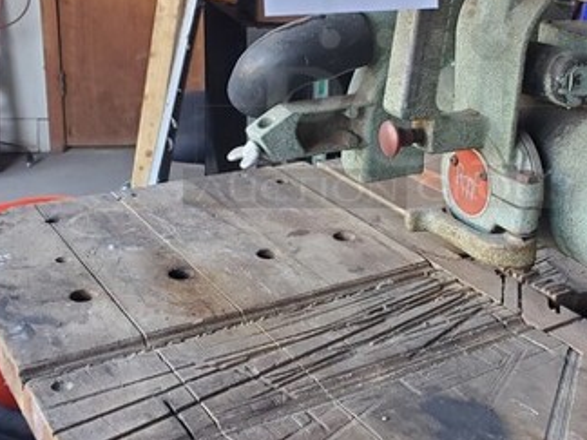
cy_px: 112
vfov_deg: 29.2
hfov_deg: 38.5
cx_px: 386
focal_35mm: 49
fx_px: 831
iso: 320
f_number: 2.4
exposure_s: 1/100
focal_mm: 4.3
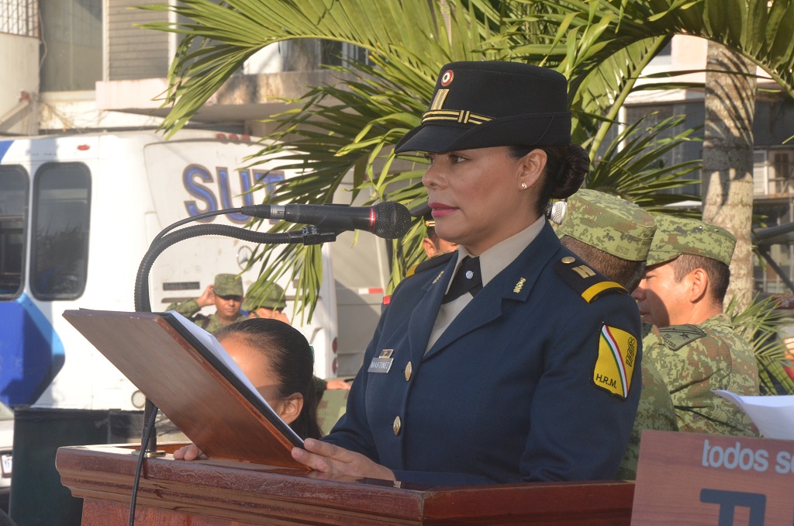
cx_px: 397
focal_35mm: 112
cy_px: 263
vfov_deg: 12.1
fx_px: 2476
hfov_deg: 18.2
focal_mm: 75
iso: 800
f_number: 16
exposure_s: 1/250
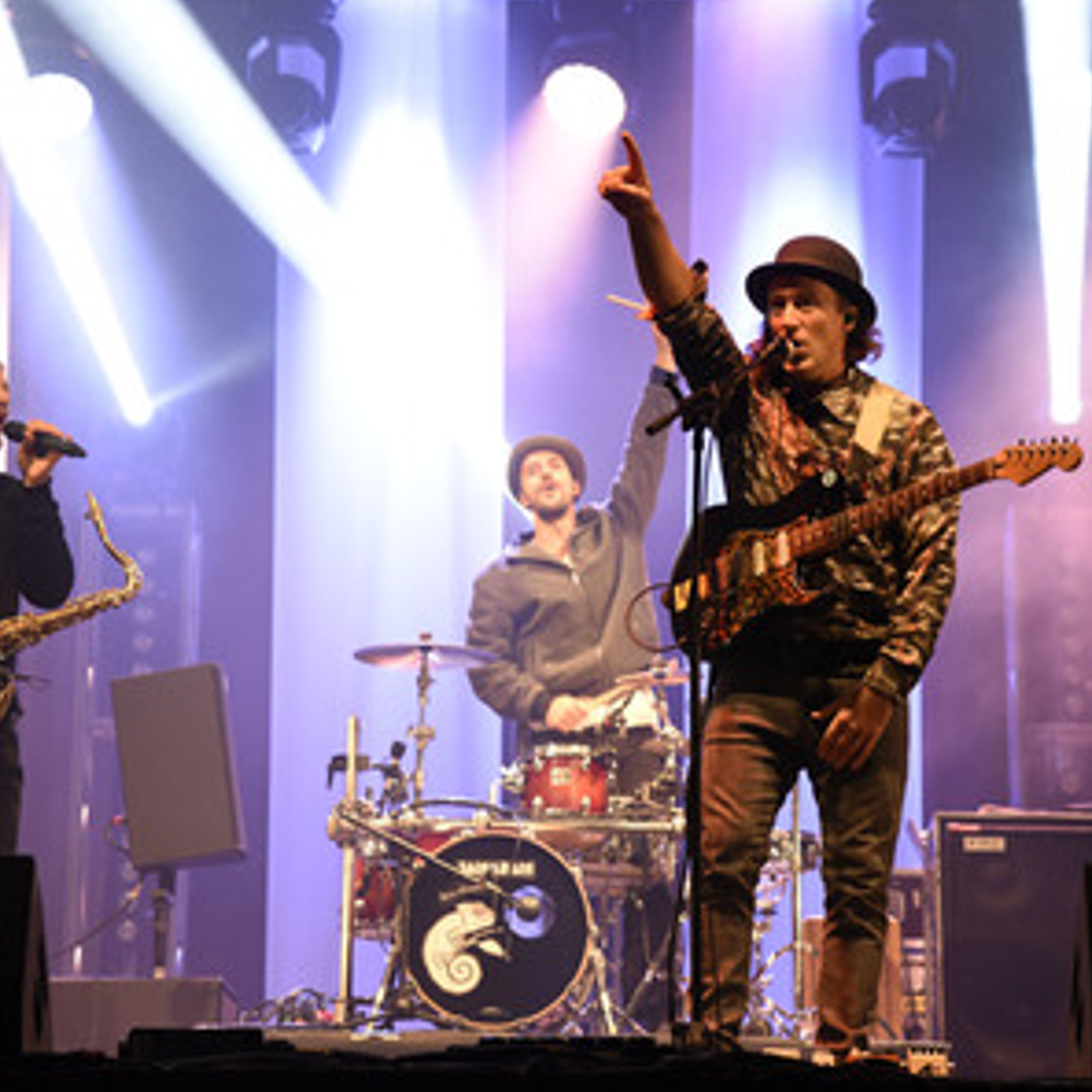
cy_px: 542
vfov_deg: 14.7
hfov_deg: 14.6
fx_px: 4247
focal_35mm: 119
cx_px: 448
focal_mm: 92
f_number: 5.6
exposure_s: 1/100
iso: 1600
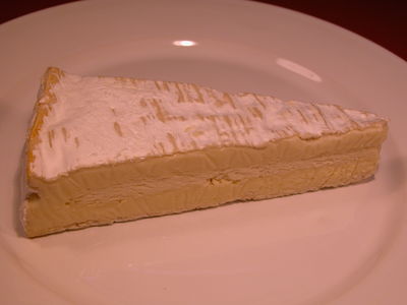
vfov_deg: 29.1
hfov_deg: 38.2
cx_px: 204
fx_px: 588
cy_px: 152
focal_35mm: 50
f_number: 4.3
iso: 100
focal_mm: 12.7
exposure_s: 1/117
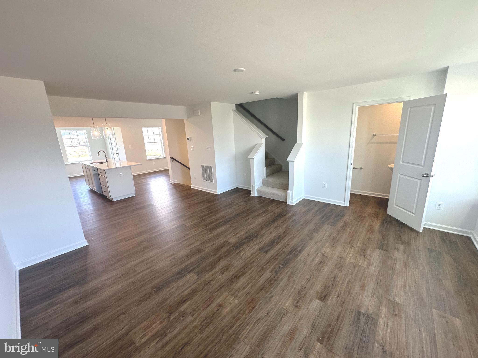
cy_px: 179
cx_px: 239
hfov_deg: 102.1
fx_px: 193
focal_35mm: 14
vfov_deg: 85.7
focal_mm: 2.22
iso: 100
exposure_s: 1/120
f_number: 2.2
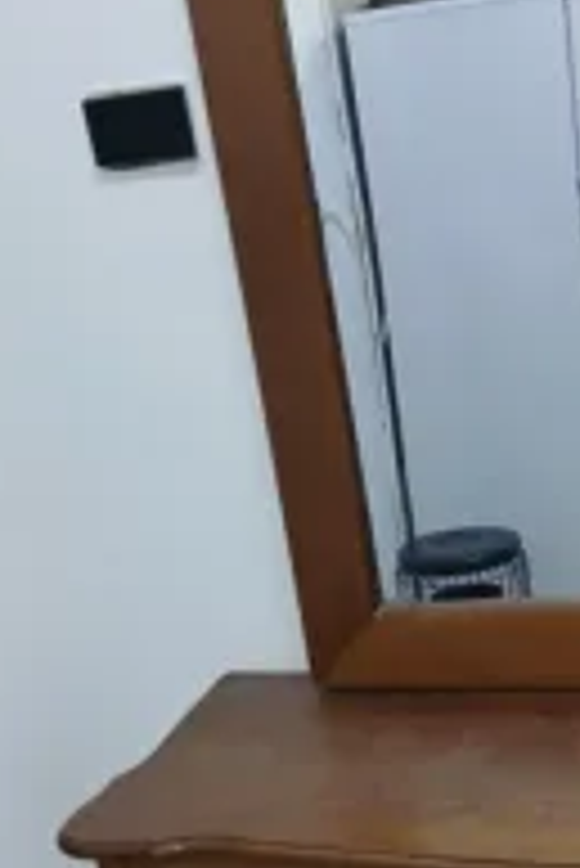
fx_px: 1351
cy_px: 567
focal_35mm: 56
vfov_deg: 35.3
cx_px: 526
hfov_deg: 23.6
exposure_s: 1/33.3
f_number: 1.8
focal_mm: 3.98
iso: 200
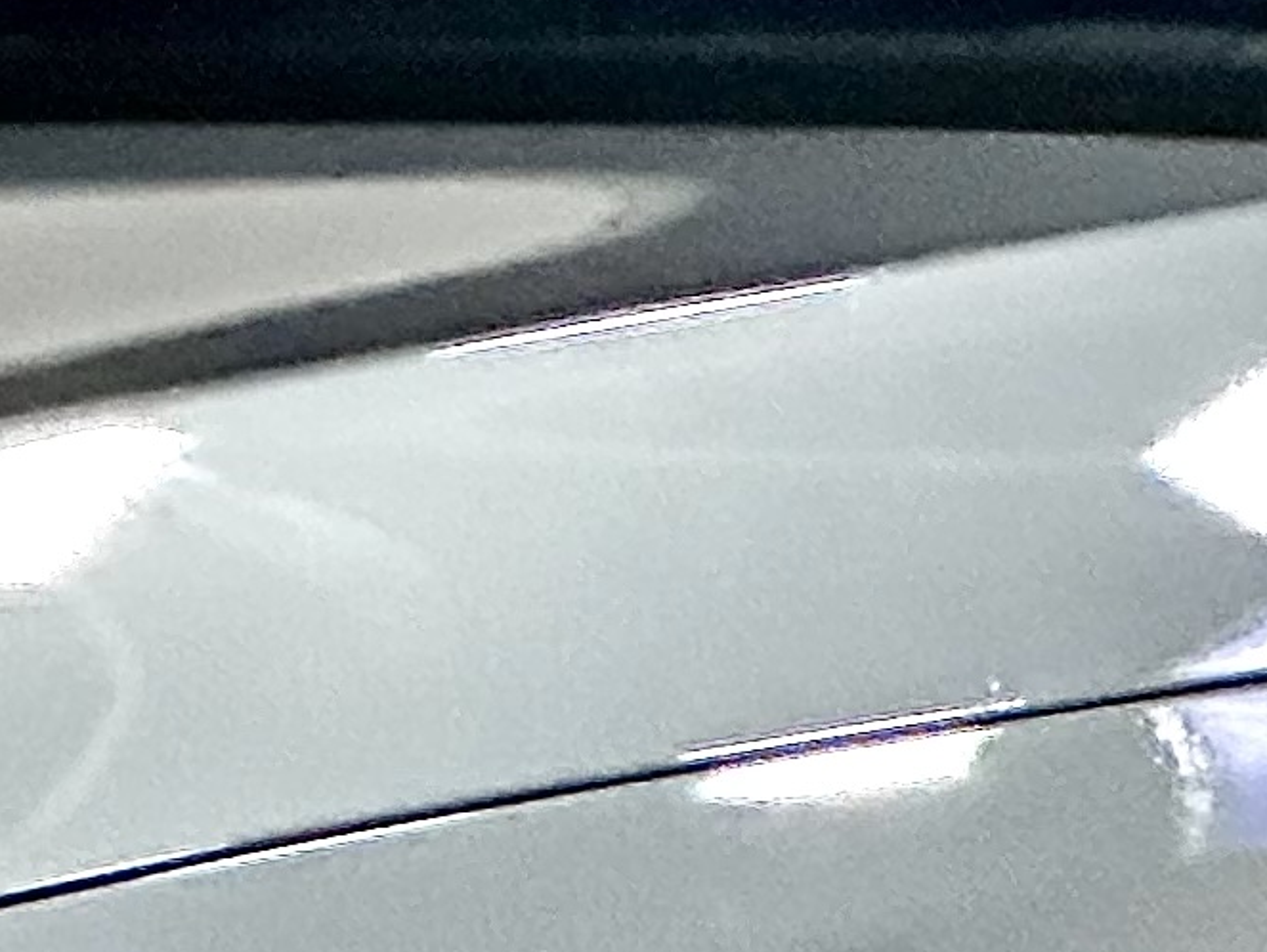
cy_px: 1394
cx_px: -2419
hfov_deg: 4.1
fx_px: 17139
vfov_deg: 3.2
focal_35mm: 468
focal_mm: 9
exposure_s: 1/48
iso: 640
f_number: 2.8
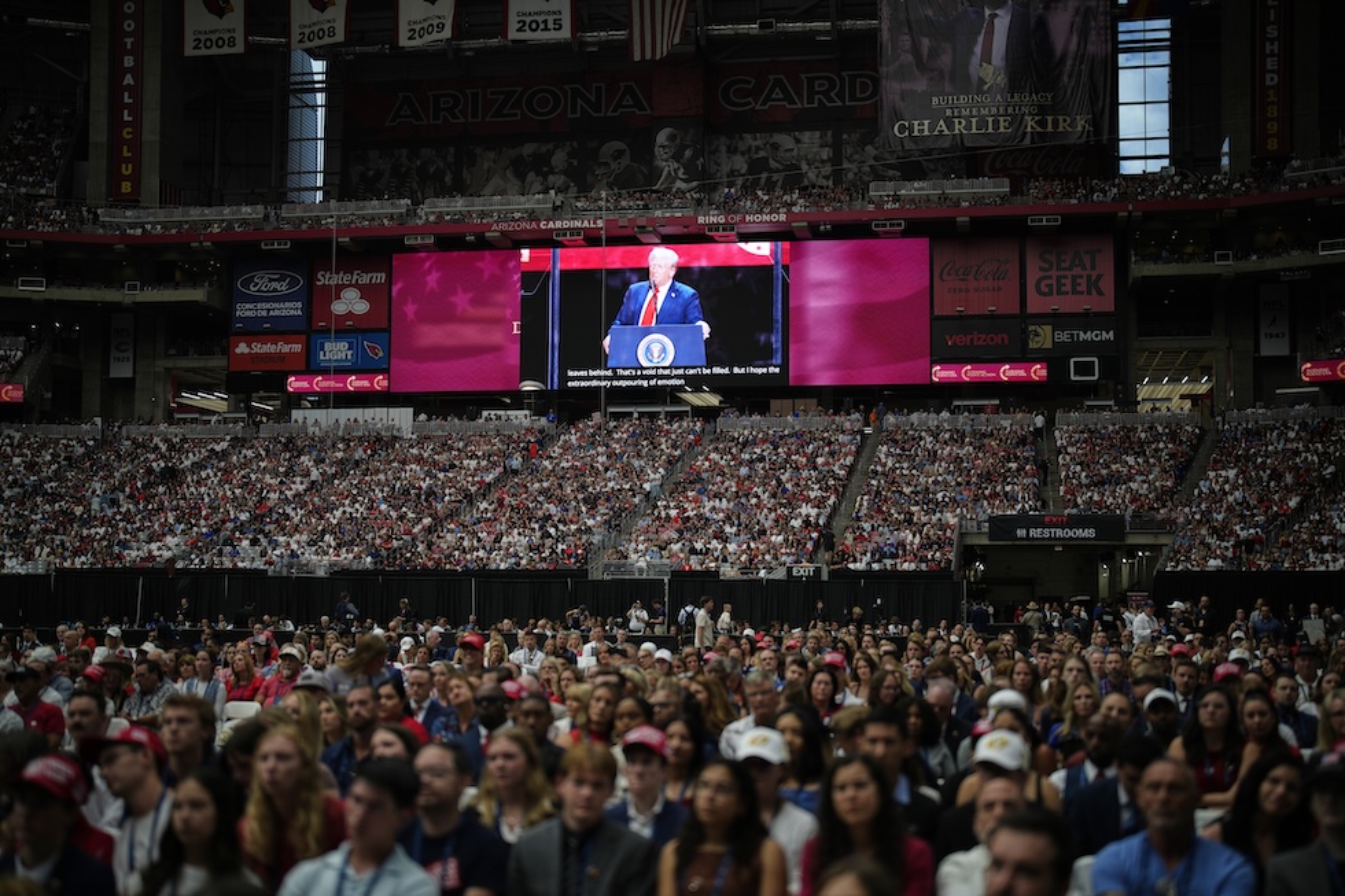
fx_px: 1868
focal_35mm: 50
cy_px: 448
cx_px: 672
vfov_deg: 27.0
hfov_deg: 39.6
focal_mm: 50
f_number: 1.2
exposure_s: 1/1000
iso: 125
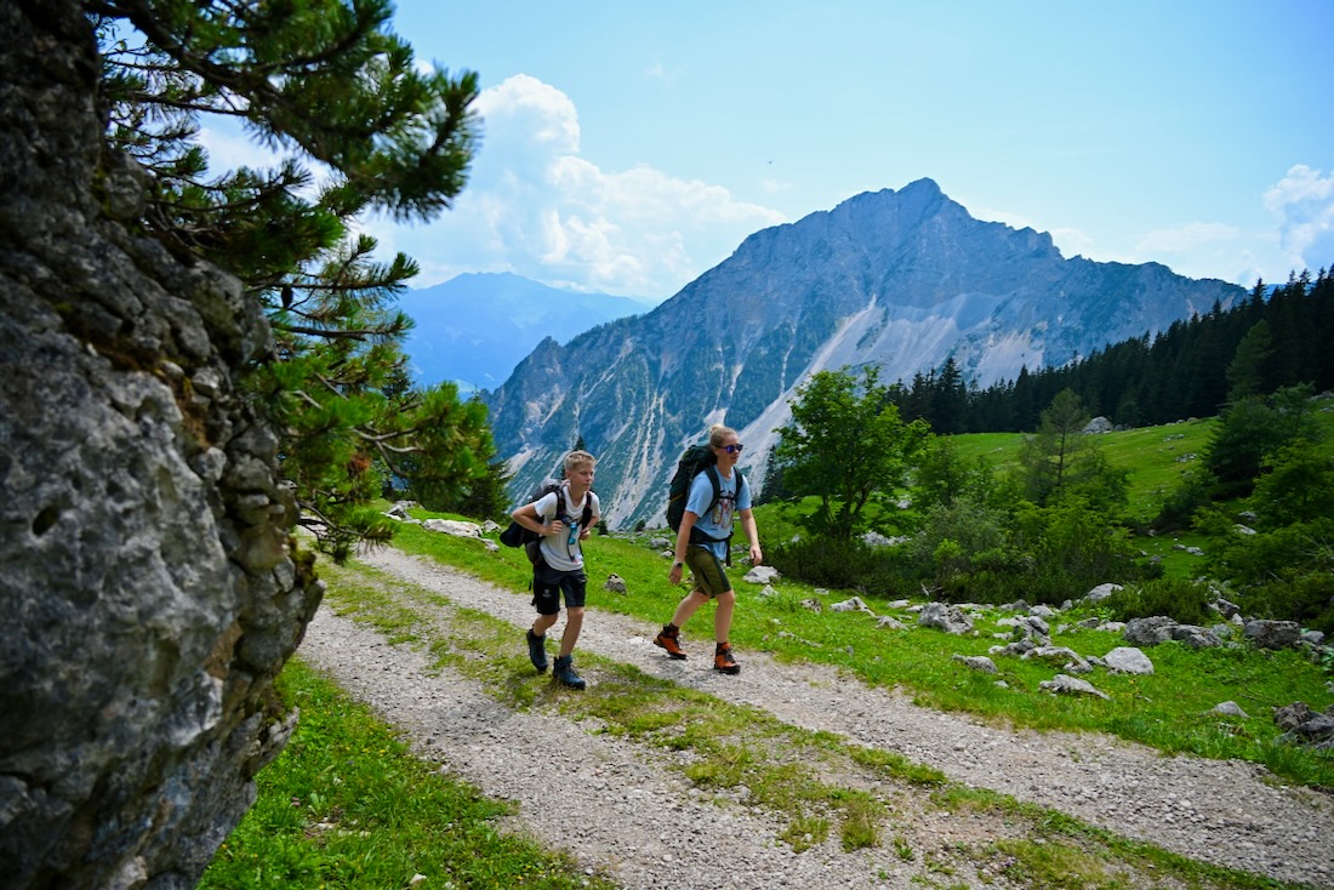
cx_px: 667
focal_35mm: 24
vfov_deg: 53.2
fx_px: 890
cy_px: 445
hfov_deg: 73.7
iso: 100
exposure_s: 1/800
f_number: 4
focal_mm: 24
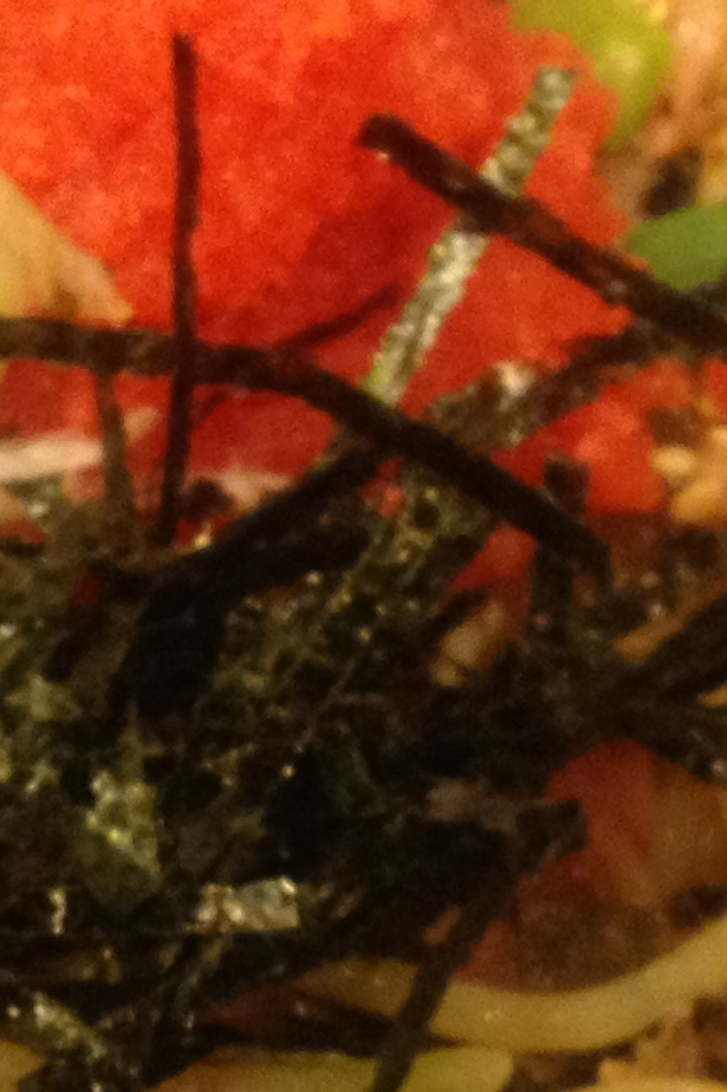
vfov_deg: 13.5
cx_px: 103
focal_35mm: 152
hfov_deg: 9.0
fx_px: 4606
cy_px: 846
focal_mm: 4.28
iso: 200
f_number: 2.4
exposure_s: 1/20
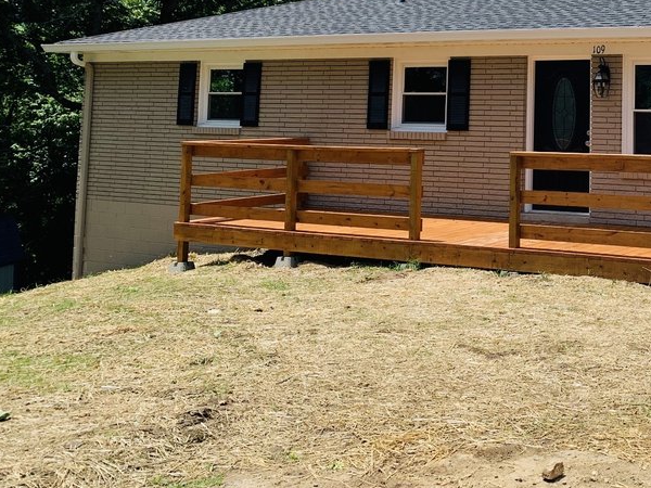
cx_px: 595
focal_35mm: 52
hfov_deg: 34.6
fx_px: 978
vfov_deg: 27.1
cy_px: 59
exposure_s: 1/2364
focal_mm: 4.25
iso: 25
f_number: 1.8
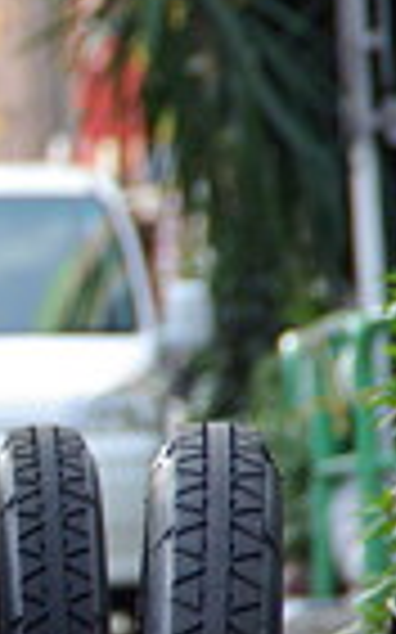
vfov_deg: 3.0
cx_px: -585
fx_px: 12013
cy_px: 425
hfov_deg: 1.9
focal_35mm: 695
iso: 560
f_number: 5.6
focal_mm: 142.5
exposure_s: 1/90
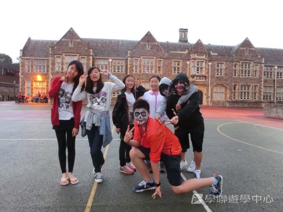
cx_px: 142
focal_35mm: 25
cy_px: 106
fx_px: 204
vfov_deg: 54.9
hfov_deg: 69.4
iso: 800
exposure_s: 1/13
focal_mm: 4.5
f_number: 3.5
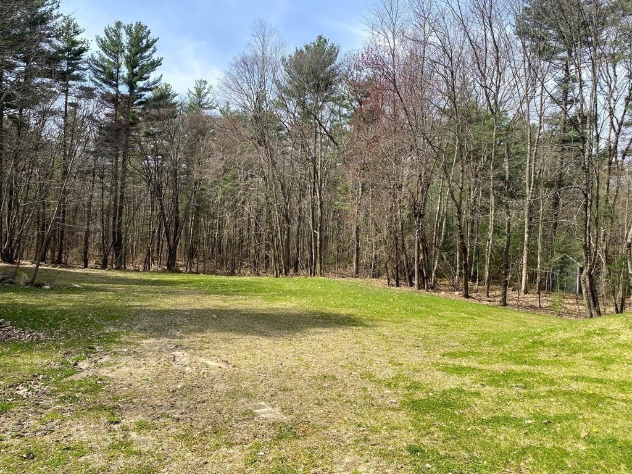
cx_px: 316
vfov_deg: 53.1
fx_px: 475
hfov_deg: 67.3
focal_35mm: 26
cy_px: 237
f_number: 1.8
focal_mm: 4.25
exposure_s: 1/1346
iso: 32
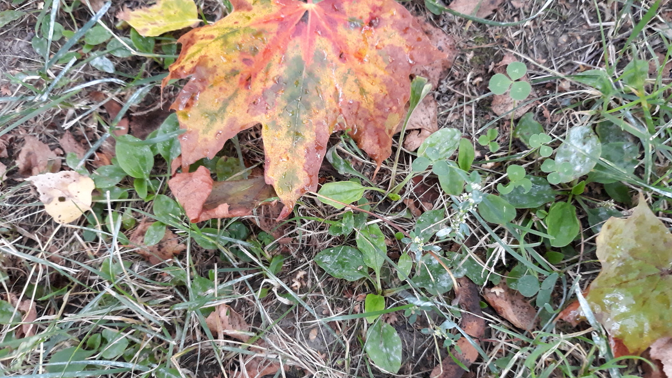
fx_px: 534
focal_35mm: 30
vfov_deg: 38.9
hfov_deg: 64.3
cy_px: 181
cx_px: 338
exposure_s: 1/25
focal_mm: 3.71
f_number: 1.7
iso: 250
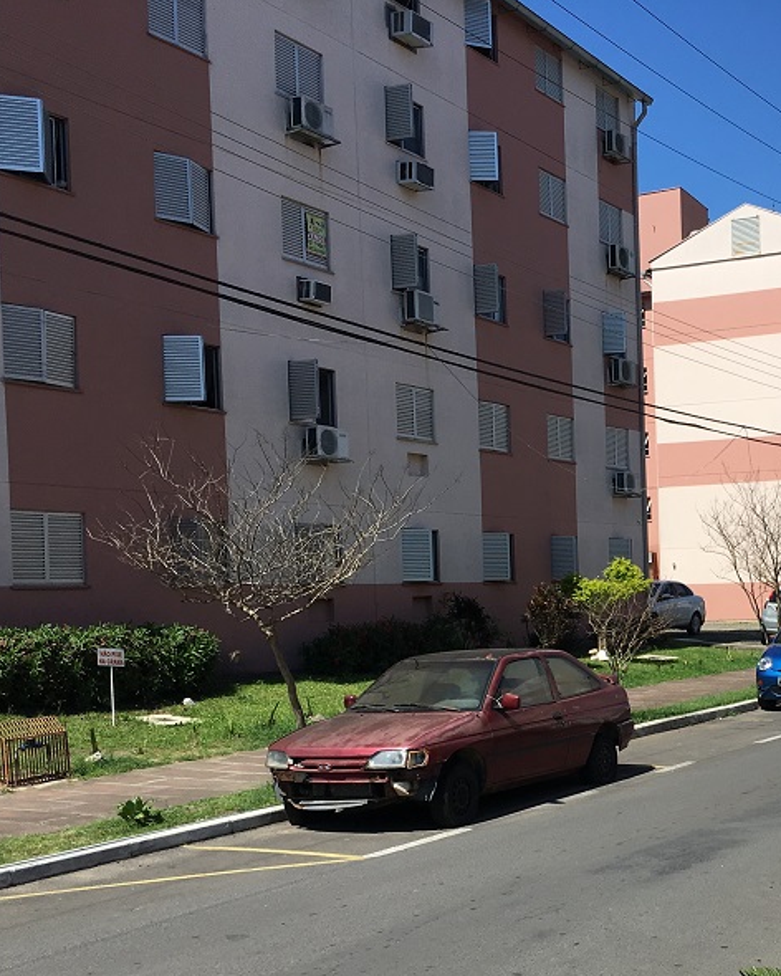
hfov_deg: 30.0
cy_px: 617
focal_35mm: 48
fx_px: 1387
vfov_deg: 38.5
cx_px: 716
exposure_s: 1/1923
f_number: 2.2
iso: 25
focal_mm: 4.15
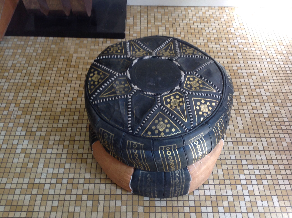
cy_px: 109
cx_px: 146
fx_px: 295
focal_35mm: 35
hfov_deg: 52.7
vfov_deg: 40.6
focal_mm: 4.28
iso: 64
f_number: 2.4
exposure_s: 1/15
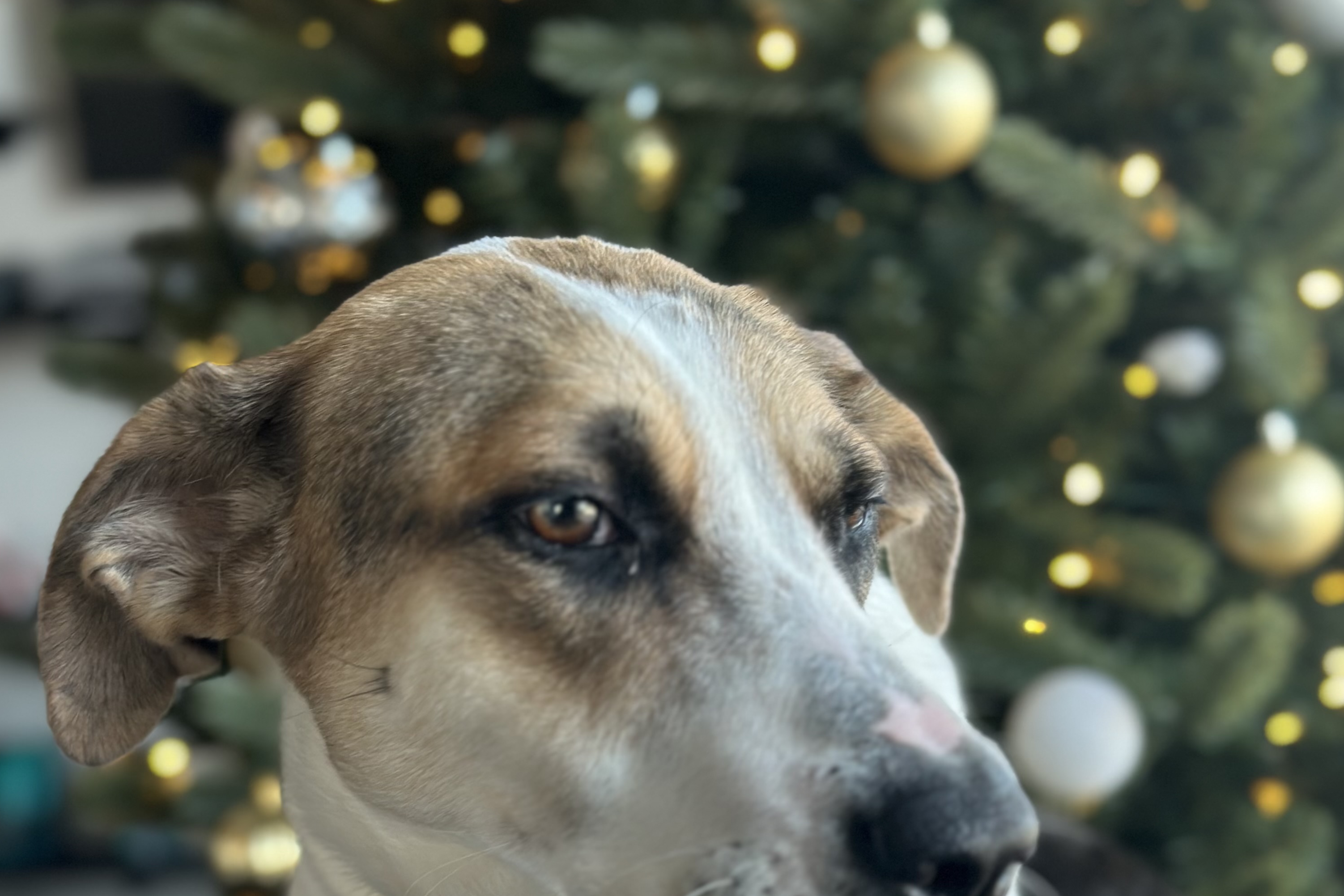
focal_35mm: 67
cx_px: 670
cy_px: 794
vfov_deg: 20.0
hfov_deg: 30.1
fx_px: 2501
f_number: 1.78
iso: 80
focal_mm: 6.86
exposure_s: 1/104
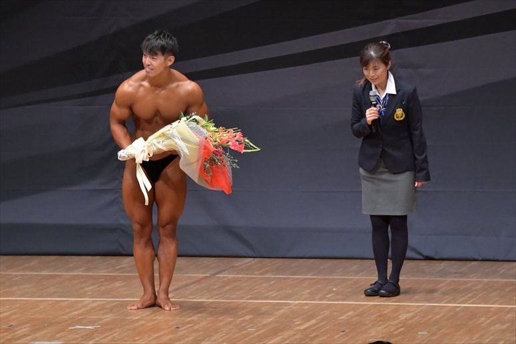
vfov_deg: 4.8
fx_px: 4083
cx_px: 258
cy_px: 172
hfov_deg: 7.2
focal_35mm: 285
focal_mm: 190
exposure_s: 1/400
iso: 6400
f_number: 5.6
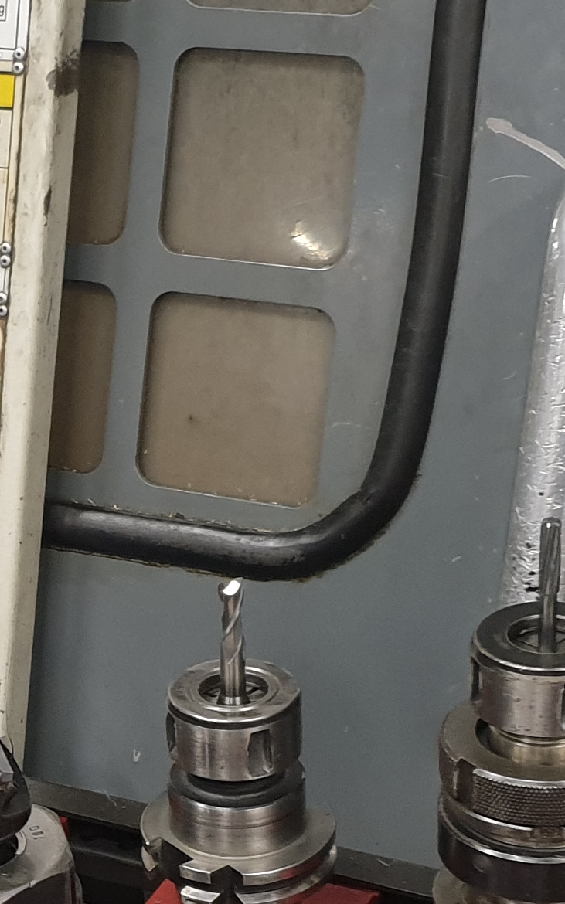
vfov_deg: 21.5
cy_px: 774
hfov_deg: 13.2
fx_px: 2341
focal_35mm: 95
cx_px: -227
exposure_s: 1/50
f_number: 1.5
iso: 160
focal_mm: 4.3
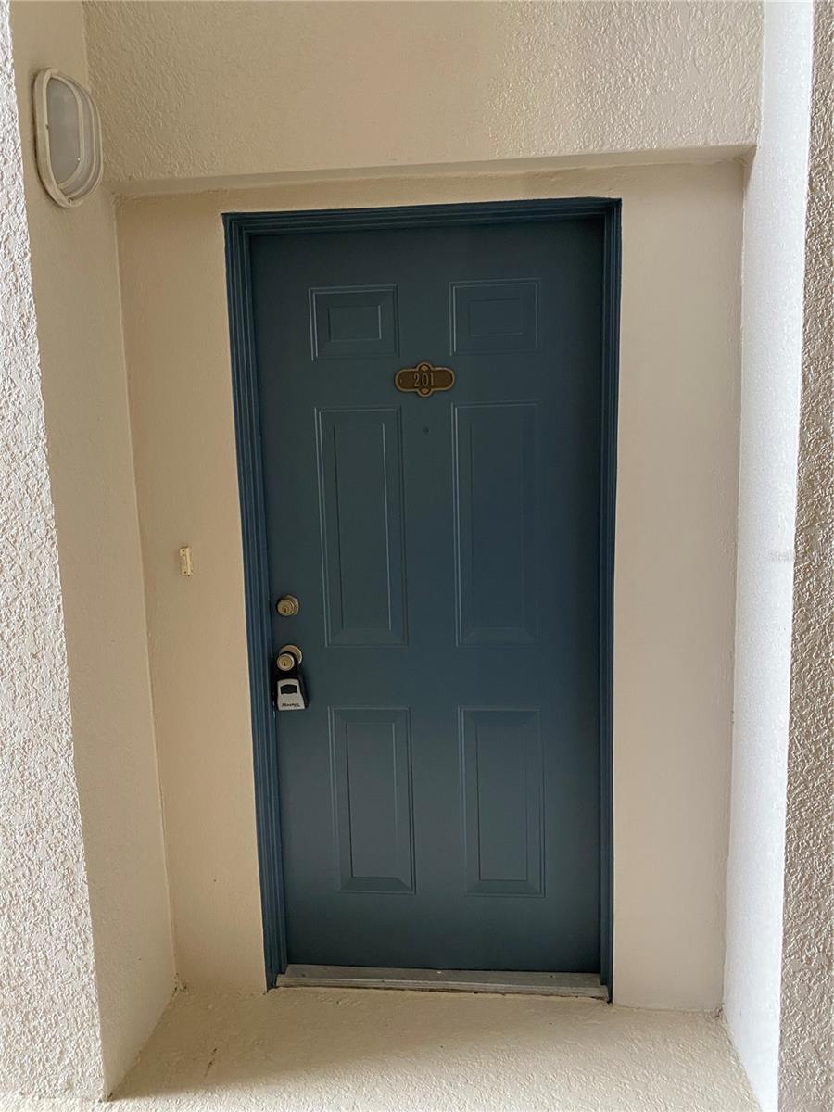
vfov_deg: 67.3
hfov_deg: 53.1
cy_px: 556
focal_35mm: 26
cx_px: 417
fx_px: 835
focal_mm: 4.25
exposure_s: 1/60
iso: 400
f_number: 1.8
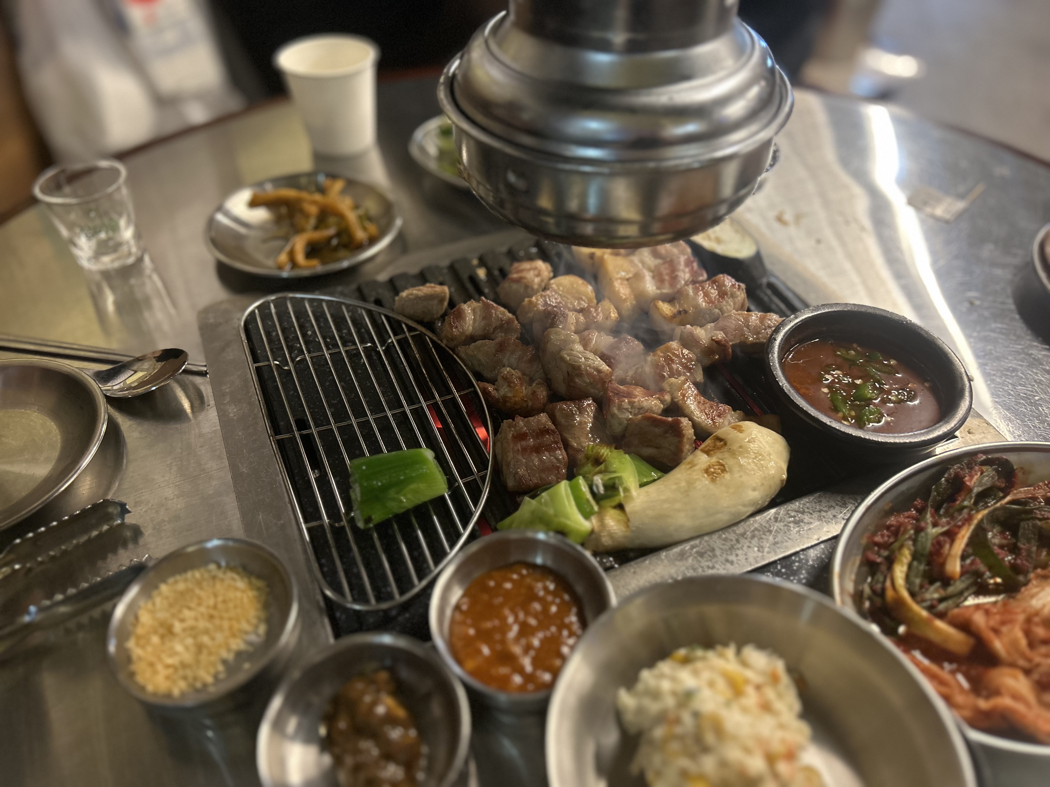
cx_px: 525
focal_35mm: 26
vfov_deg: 53.1
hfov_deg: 67.3
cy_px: 394
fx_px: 789
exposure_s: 1/60
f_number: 1.5
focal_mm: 5.7
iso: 320
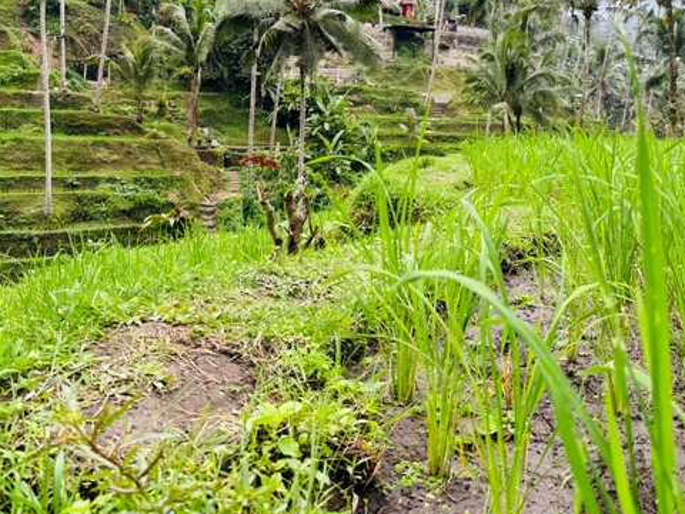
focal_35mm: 40
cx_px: 410
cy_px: 119
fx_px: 792
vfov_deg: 35.0
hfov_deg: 46.5
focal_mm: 6.86
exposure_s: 1/139
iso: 64
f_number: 1.78
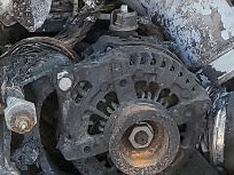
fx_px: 1379
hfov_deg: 9.4
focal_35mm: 204
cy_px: 374
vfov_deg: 7.0
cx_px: -141
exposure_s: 1/345
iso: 50
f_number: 1.5
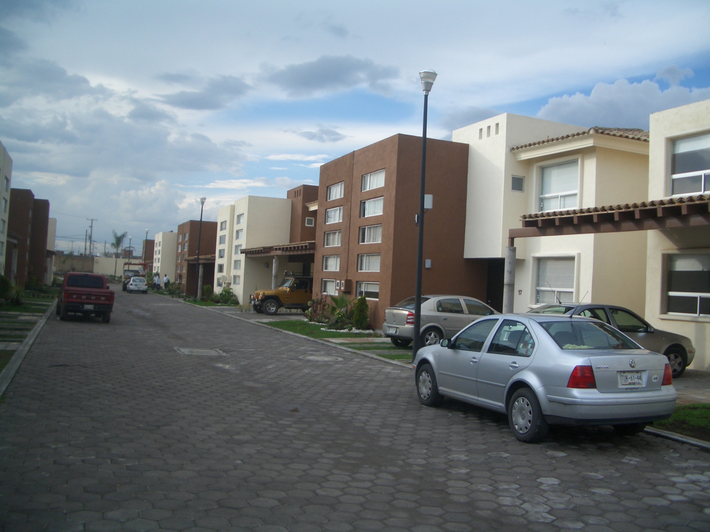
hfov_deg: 52.6
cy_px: 266
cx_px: 355
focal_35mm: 35
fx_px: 718
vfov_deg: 40.7
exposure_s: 1/800
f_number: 2.6
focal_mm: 5.8
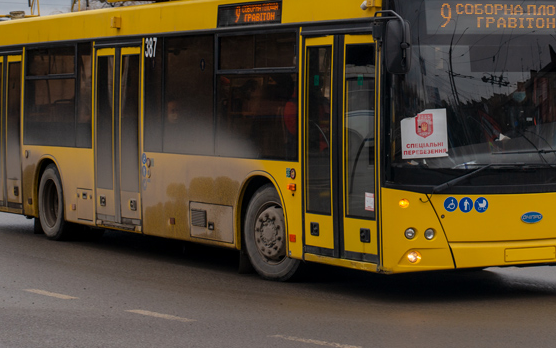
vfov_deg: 11.8
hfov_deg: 18.7
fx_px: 1667
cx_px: 454
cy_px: 10
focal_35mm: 110
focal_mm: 50
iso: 200
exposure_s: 1/250
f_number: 7.1
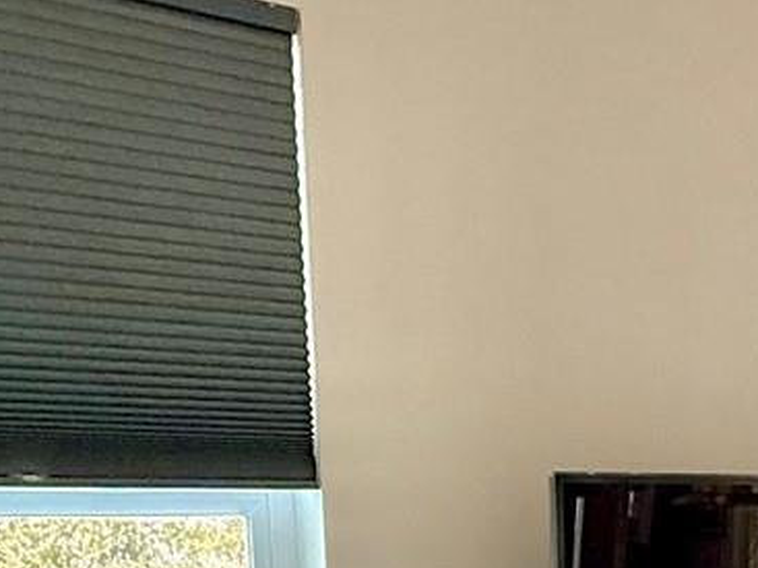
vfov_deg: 21.9
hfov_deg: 30.0
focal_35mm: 61
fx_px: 1335
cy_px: 708
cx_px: 717
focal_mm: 2.22
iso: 160
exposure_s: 1/120
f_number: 2.2
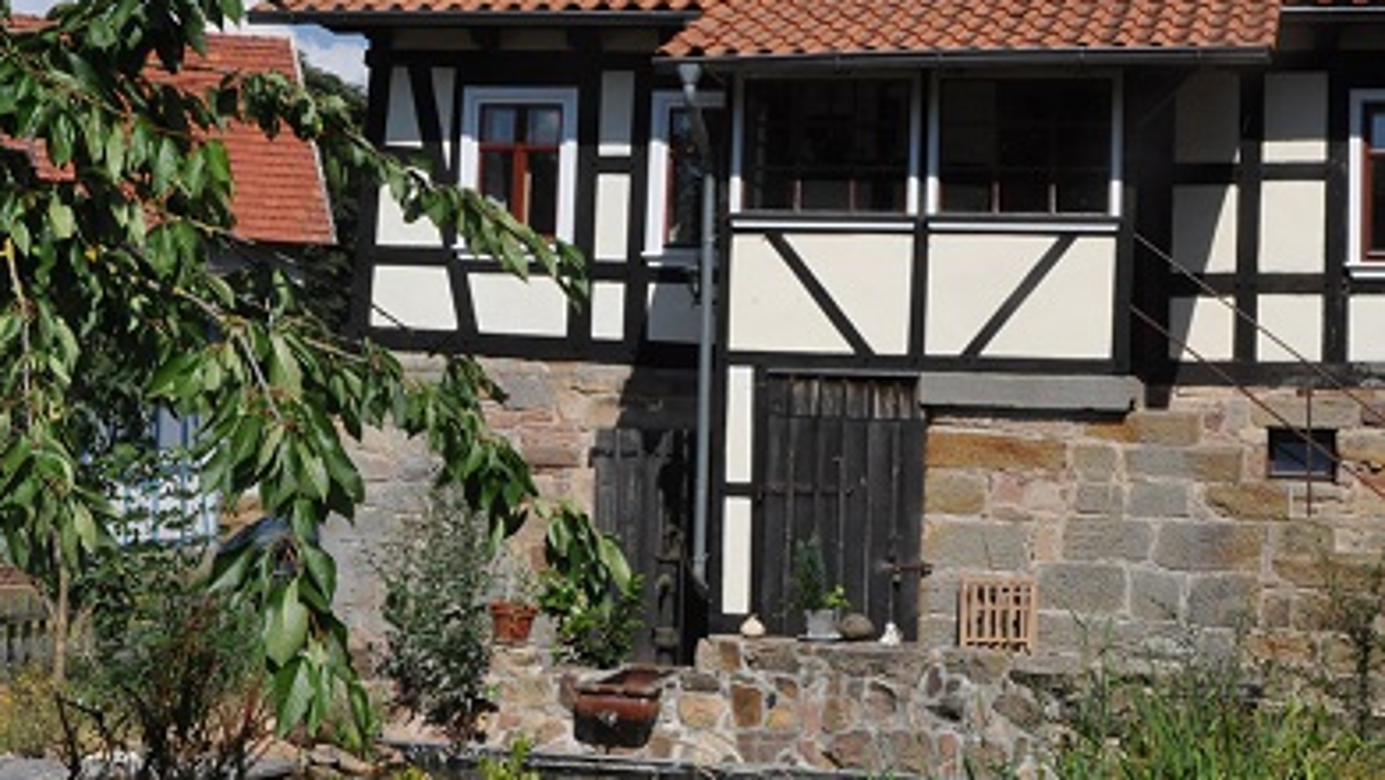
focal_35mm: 62
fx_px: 2277
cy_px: 301
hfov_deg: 33.8
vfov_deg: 19.4
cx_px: 811
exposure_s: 1/800
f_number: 14
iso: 800
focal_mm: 24
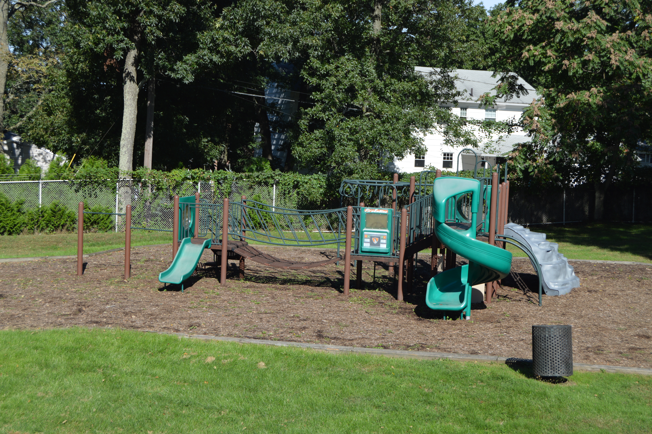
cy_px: 217
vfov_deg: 25.7
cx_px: 326
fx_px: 950
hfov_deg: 37.9
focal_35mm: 52
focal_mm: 35
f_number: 6.3
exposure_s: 1/160
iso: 100
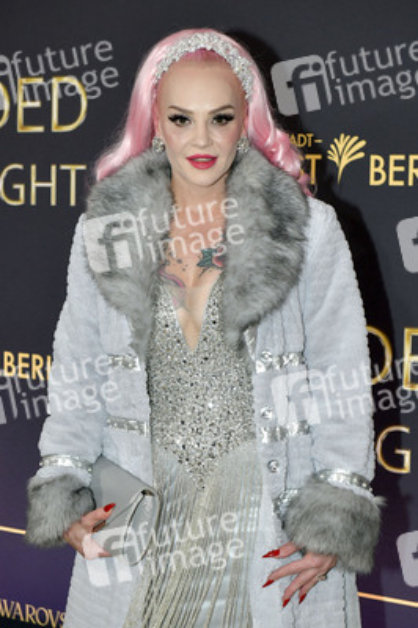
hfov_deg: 20.6
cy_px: 314
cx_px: 209
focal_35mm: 66
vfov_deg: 30.5
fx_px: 1151
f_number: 6.3
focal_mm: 66
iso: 1250
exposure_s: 1/250
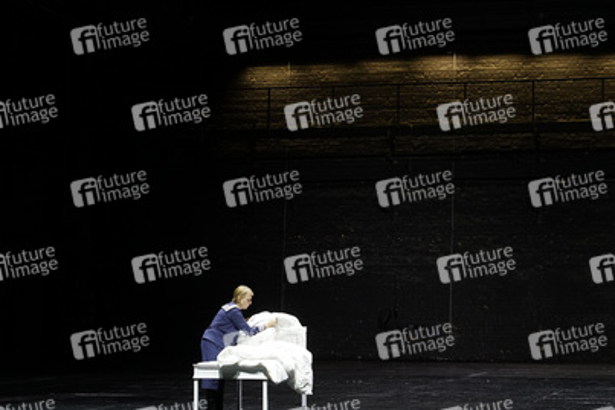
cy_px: 227
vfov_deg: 14.4
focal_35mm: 95
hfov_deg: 21.4
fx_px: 1623
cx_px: 283
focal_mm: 85
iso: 1600
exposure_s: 1/160
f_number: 6.3
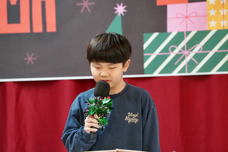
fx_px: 1210
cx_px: 114
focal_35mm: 191
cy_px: 76
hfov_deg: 10.8
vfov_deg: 7.2
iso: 3200
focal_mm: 191
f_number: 4
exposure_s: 1/200
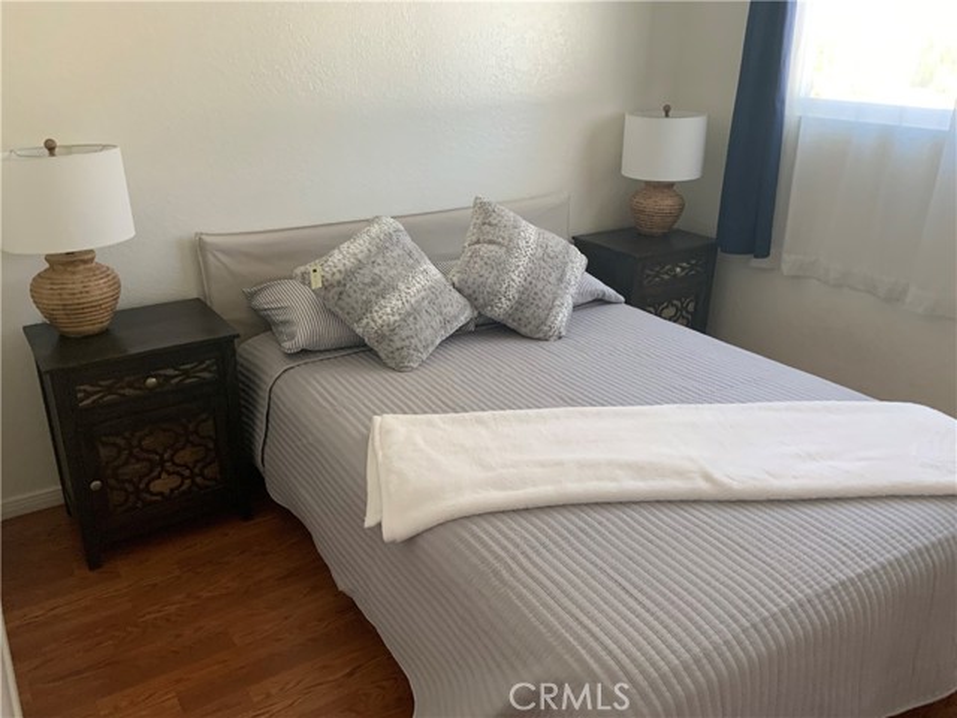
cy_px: 359
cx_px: 478
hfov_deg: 61.7
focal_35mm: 29
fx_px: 802
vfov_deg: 48.2
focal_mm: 3
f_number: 1.8
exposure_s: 1/60
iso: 125
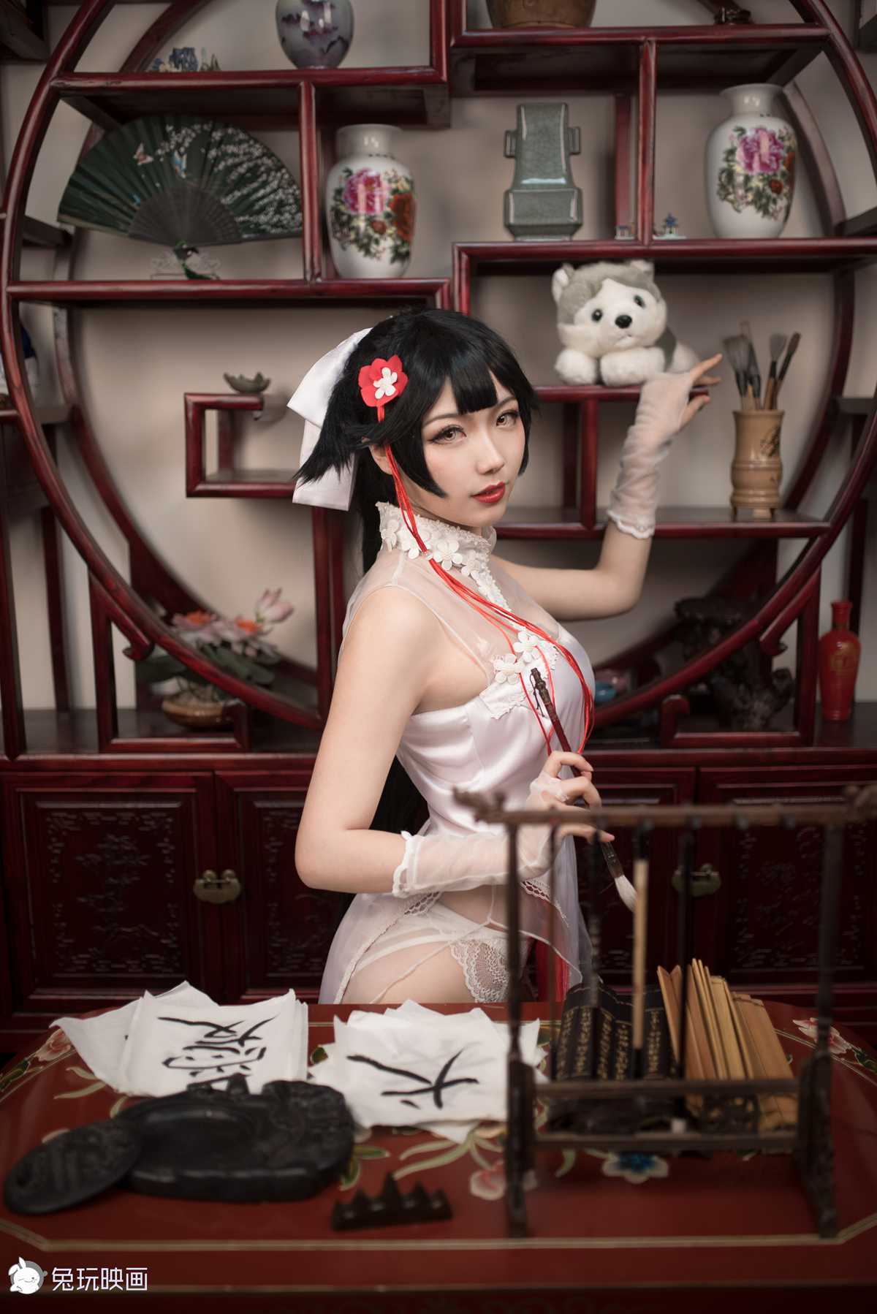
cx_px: 438
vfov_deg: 54.4
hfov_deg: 37.9
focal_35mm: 35
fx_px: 1278
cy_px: 657
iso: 400
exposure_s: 1/200
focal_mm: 35
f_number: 1.4
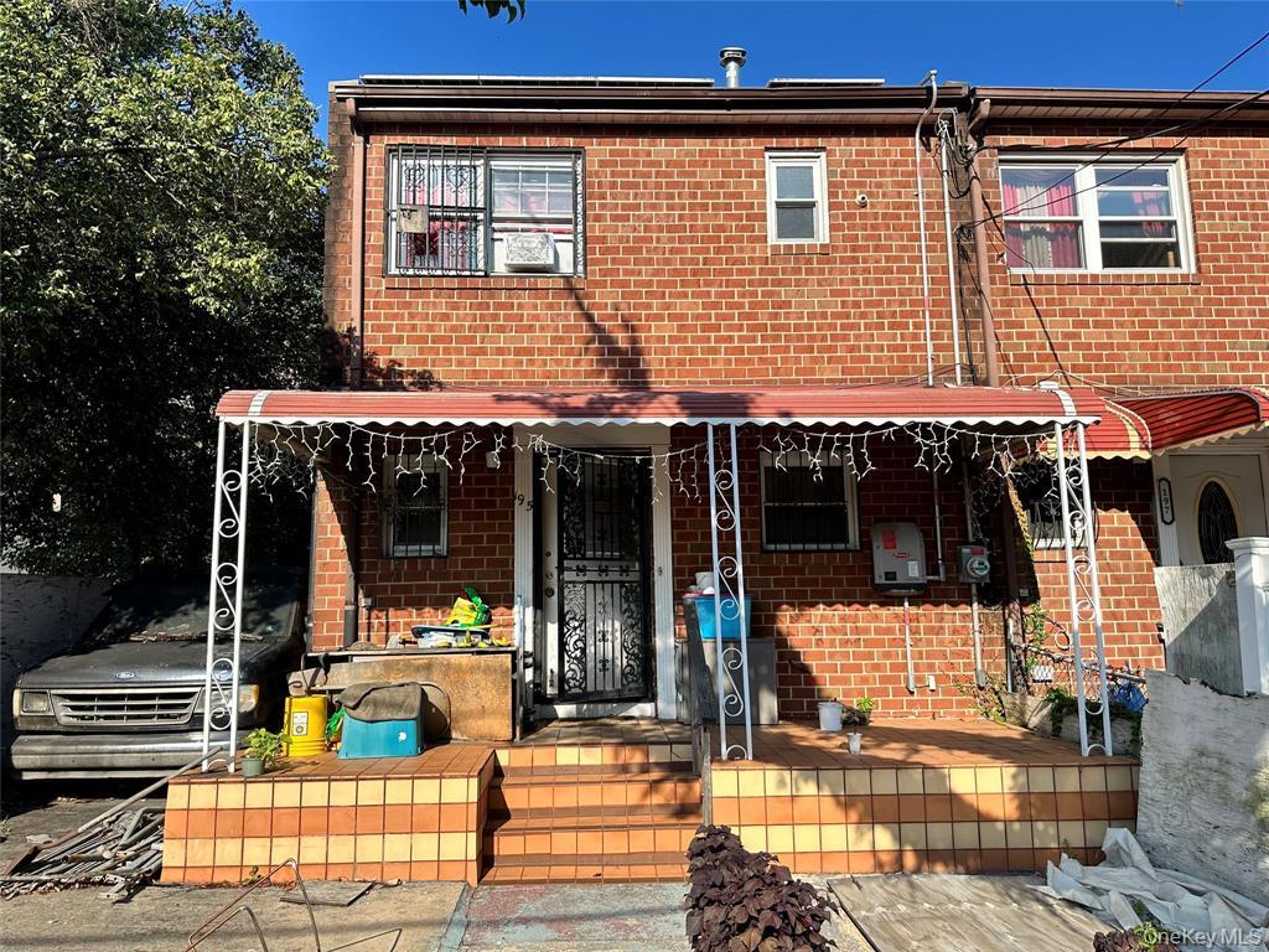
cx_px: 634
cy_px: 476
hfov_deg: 71.6
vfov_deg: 56.8
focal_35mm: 24
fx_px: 880
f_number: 1.78
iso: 80
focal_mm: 6.86
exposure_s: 1/2525
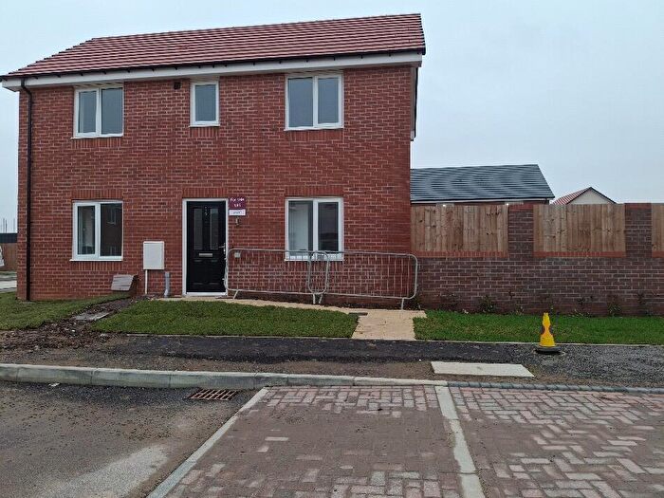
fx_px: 480
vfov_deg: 54.9
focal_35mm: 25
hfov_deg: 69.4
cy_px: 249
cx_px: 332
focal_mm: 4.69
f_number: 1.8
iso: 32
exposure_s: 1/137
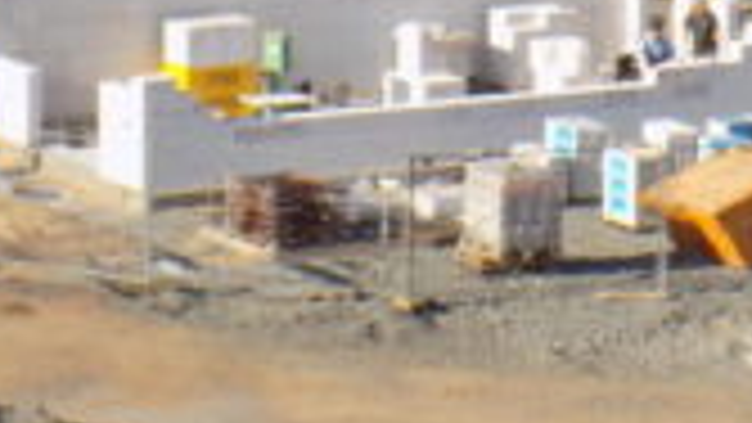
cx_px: 446
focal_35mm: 234
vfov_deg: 5.1
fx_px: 4667
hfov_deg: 9.2
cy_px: -392
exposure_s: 1/400
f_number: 4.2
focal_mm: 12.5
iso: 80
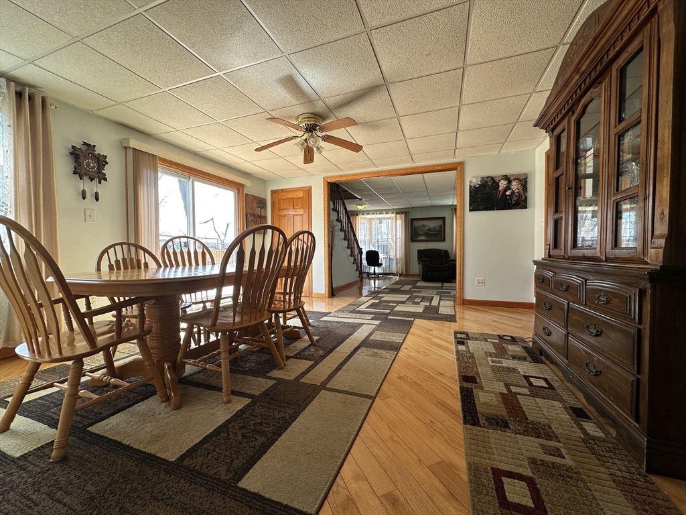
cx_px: 343
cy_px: 258
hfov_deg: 102.1
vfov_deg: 85.7
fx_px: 277
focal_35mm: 14
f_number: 2.2
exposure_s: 1/99
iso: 50
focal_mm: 2.22
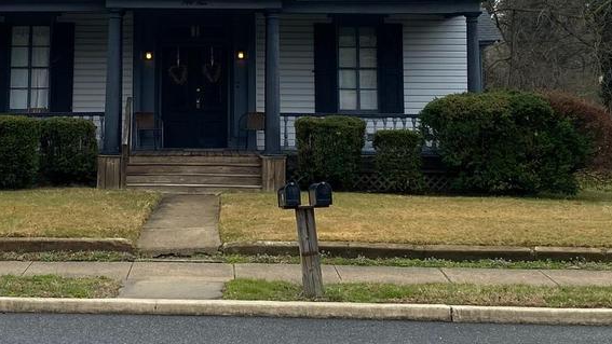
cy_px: -23
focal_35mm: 72
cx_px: 222
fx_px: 1168
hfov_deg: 29.2
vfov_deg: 16.3
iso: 32
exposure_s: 1/942
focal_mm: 4.25
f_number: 1.8
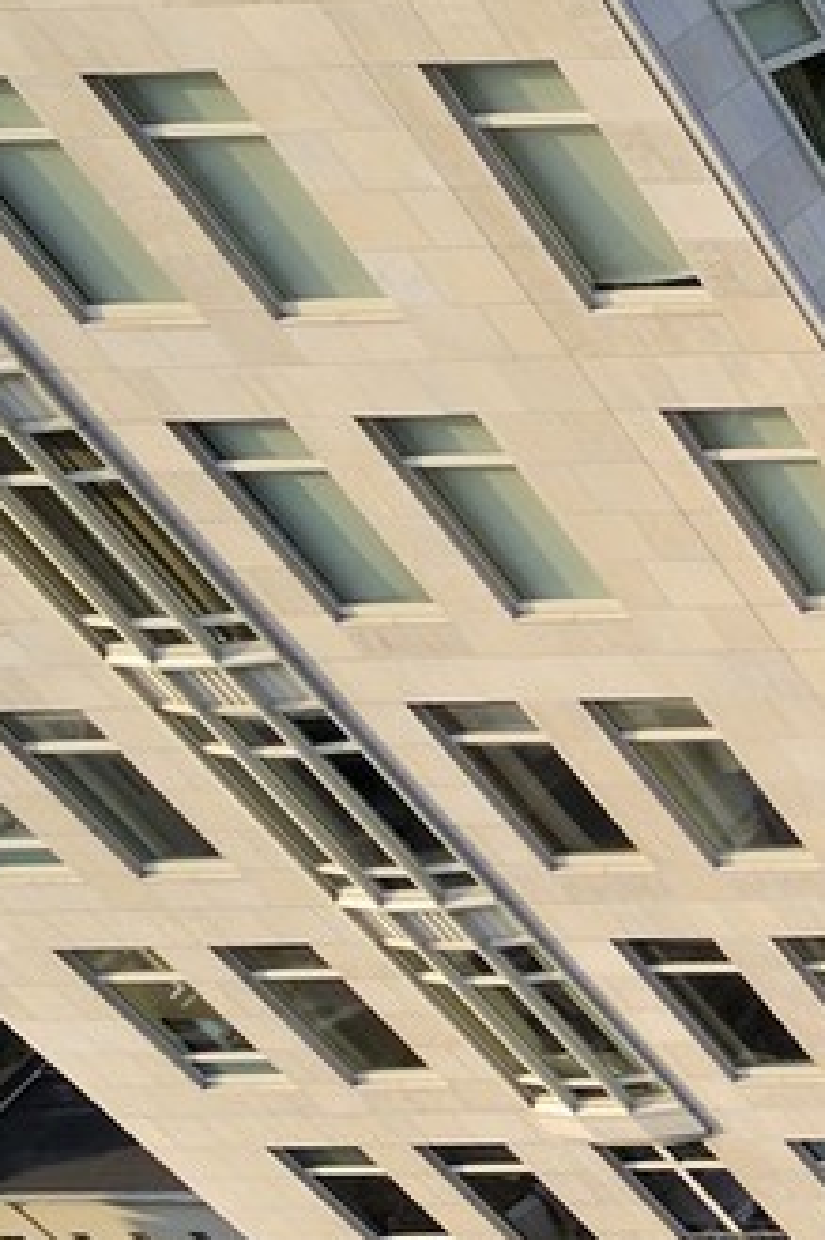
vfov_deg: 25.0
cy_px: 1689
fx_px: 2340
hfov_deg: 9.6
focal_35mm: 68
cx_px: 2893
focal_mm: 14
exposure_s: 1/200
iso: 200
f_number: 8
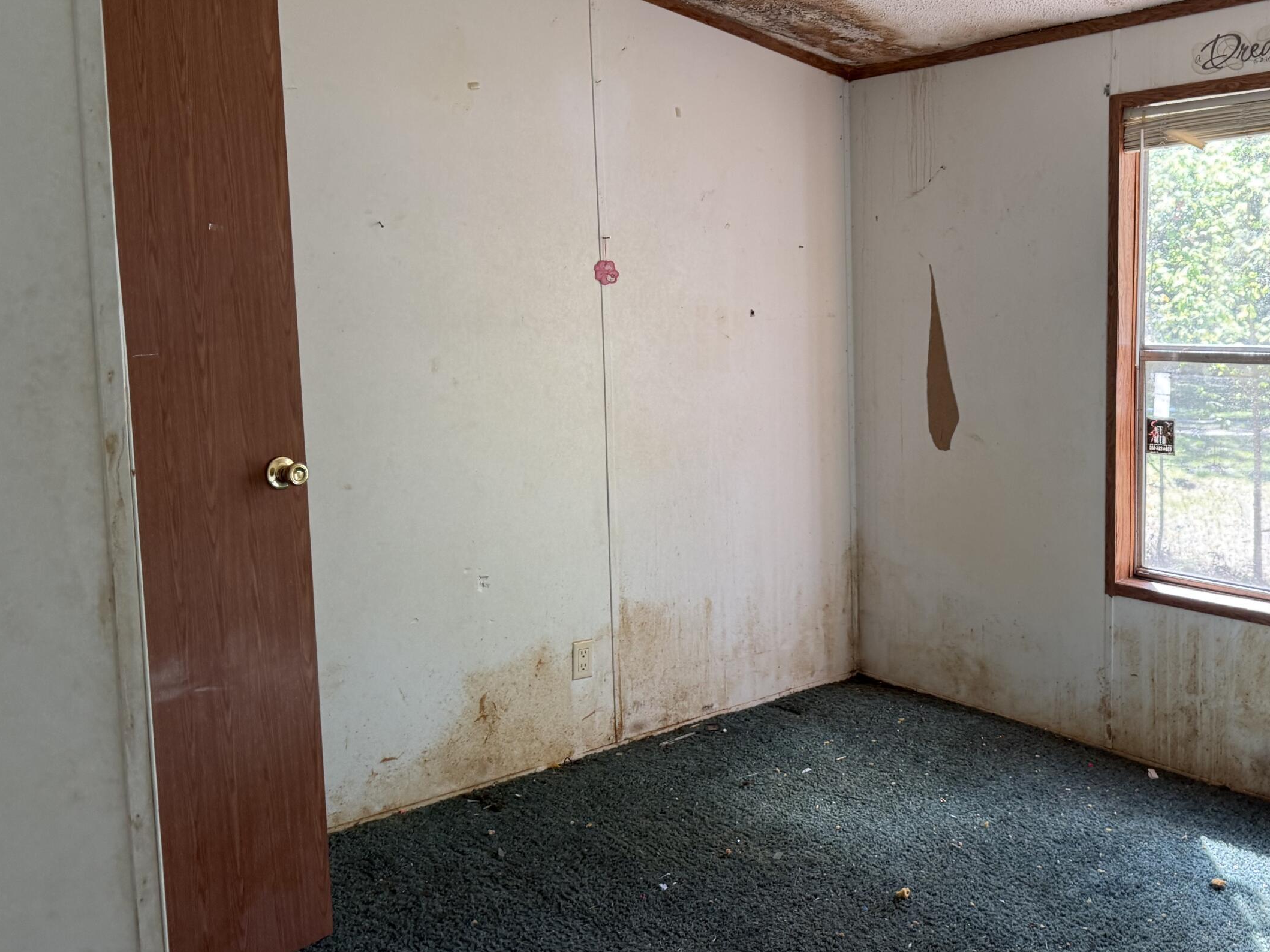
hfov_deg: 53.2
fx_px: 1247
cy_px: 424
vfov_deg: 41.7
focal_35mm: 34
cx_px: 810
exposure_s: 1/121
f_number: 1.78
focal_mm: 6.76
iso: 160
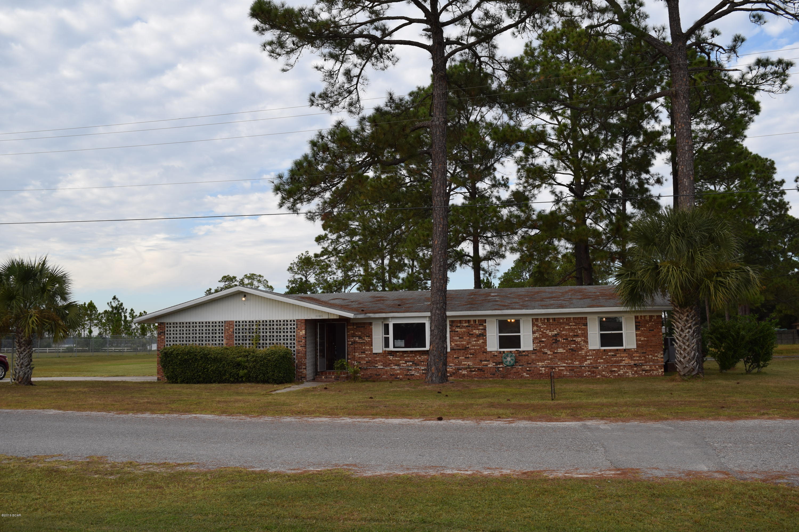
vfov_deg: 43.6
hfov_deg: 61.9
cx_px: 400
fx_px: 666
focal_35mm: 30
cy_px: 266
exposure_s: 1/160
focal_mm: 20
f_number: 6.3
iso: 100
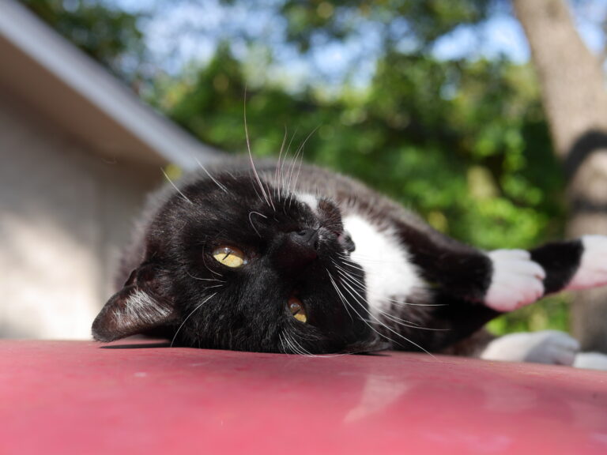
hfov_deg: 38.2
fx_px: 877
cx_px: 304
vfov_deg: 29.1
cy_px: 228
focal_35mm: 50
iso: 200
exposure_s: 1/500
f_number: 3.2
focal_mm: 25
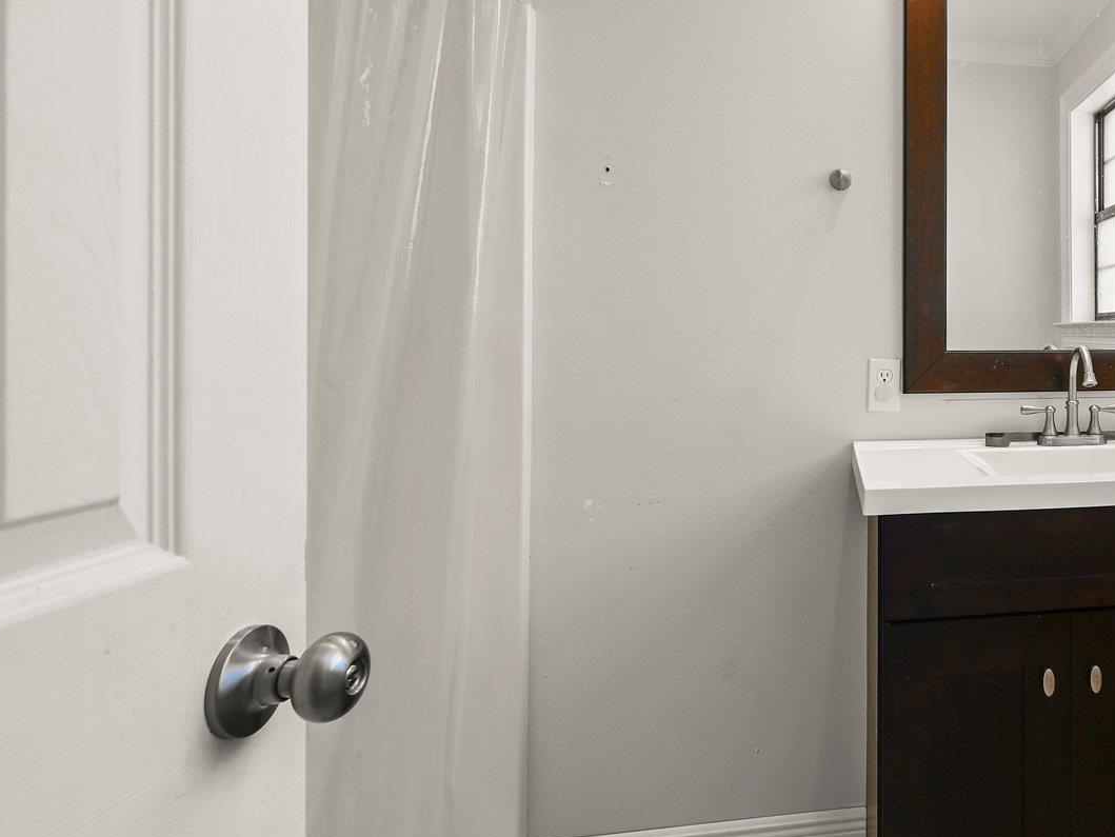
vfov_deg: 52.8
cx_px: 1028
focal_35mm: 26
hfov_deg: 56.8
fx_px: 838
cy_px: 346
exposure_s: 1/13
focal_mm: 14
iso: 200
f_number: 10
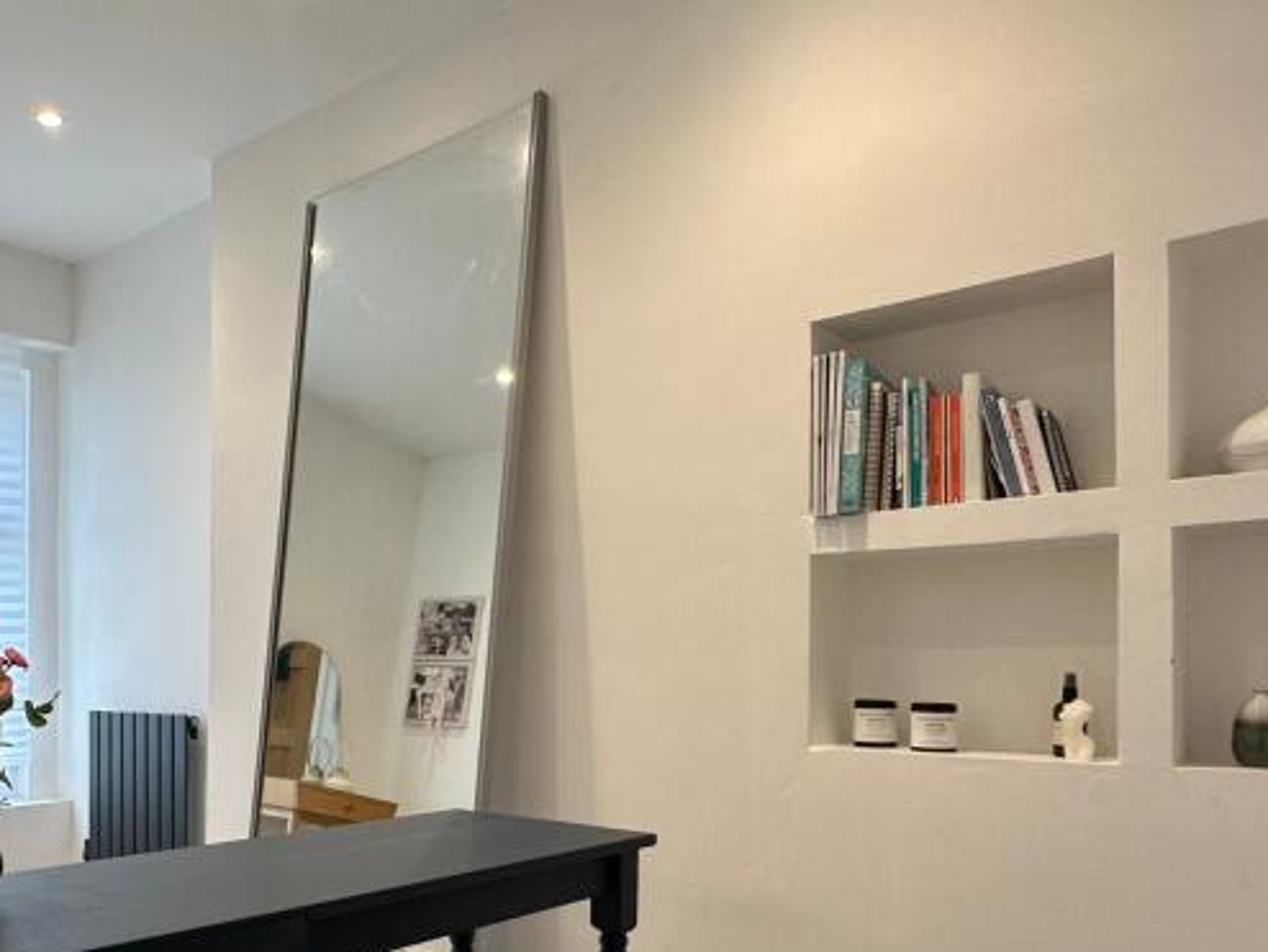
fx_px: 1063
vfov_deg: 47.2
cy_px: 657
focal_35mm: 29
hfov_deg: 59.7
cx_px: 390
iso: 100
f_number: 2.2
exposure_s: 1/100
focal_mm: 2.22
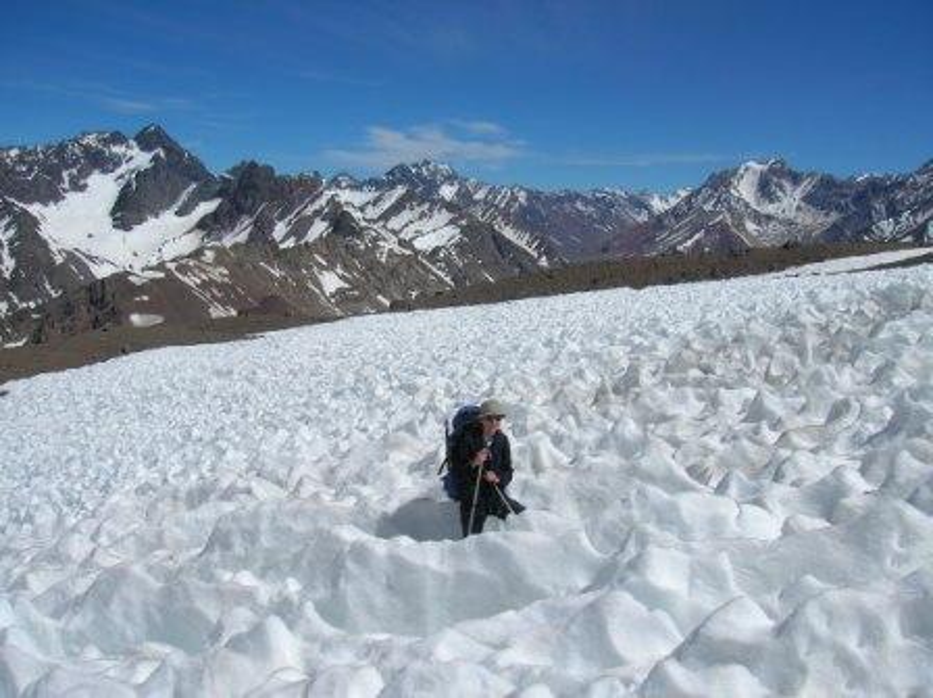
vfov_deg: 41.7
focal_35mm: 34
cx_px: 466
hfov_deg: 54.0
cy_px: 349
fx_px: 915
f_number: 4.9
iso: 50
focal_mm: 5.7
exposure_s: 1/1244
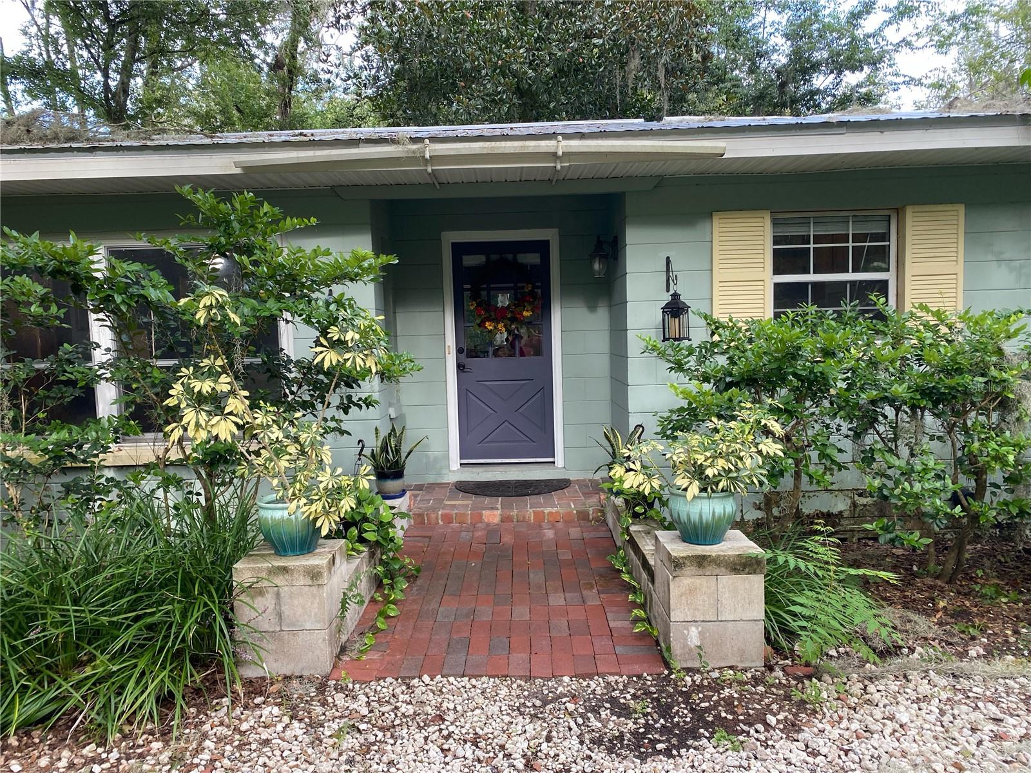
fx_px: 774
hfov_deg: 67.3
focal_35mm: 26
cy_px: 386
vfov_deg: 53.1
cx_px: 516
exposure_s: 1/121
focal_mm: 4.25
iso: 64
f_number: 1.8
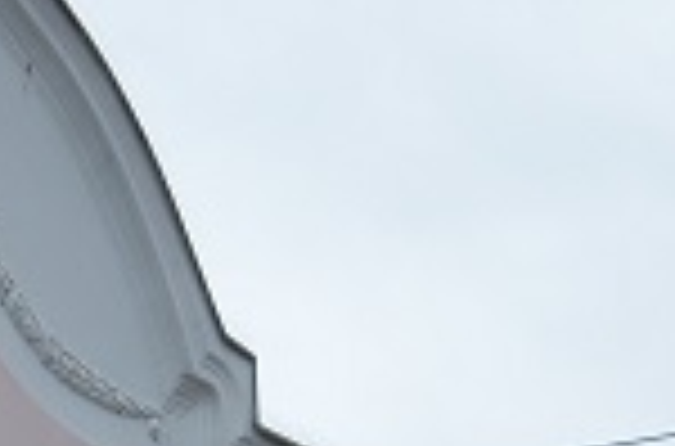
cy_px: 1626
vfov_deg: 3.9
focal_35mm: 337
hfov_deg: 6.0
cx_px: 1444
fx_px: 6299
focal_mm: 28
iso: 200
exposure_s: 1/125
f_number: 5.6
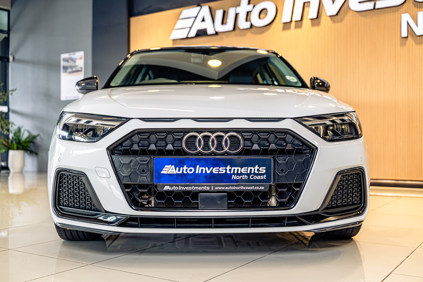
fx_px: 470
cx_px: 212
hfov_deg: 48.5
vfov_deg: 33.4
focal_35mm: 40
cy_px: 141
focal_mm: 40
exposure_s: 1/200
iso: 640
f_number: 2.8
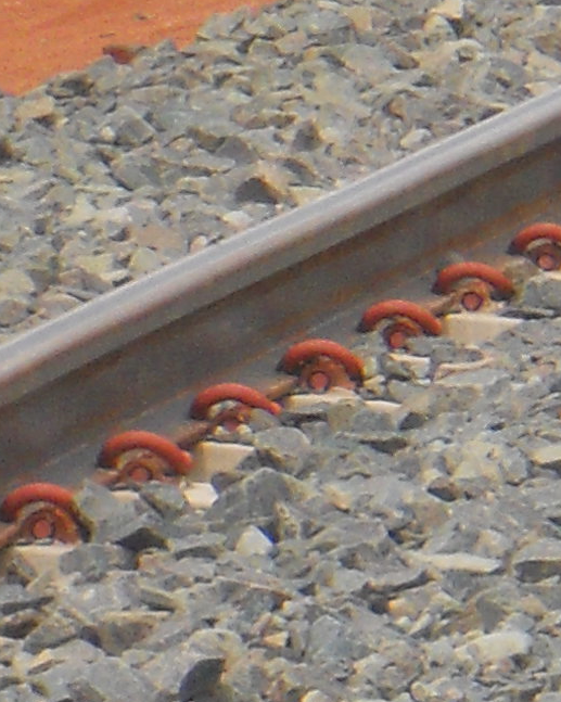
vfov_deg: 2.3
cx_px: 1379
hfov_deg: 1.8
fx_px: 17550
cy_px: -217
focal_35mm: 845
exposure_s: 1/500
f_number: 6.6
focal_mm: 25
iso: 160
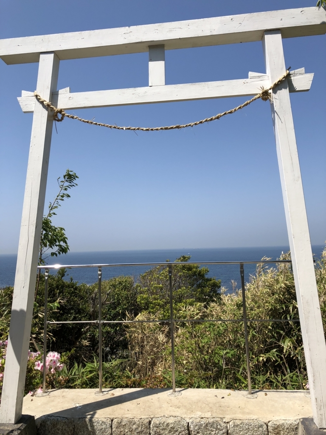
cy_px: 218
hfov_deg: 49.7
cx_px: 163
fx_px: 352
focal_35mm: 28
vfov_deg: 63.4
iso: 20
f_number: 1.8
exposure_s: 1/2667
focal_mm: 4
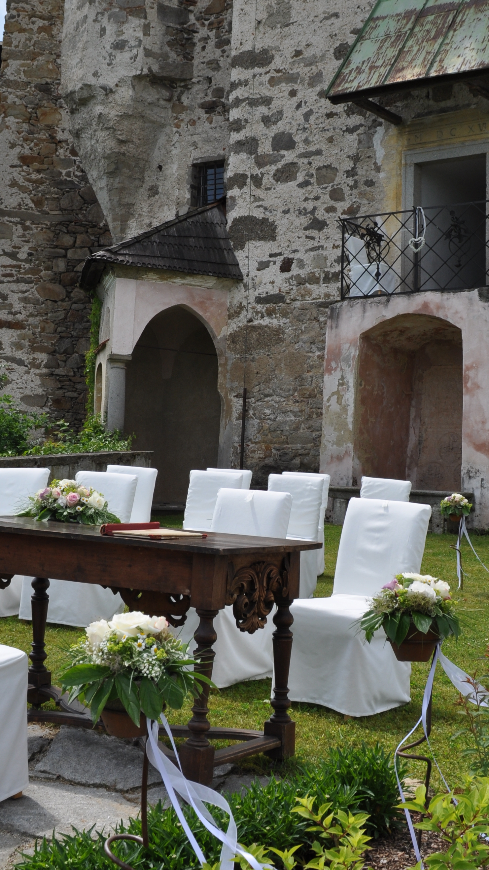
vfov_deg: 44.5
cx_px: 280
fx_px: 1060
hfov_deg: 25.9
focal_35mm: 46
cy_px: 382
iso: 200
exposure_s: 1/400
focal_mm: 18
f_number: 10
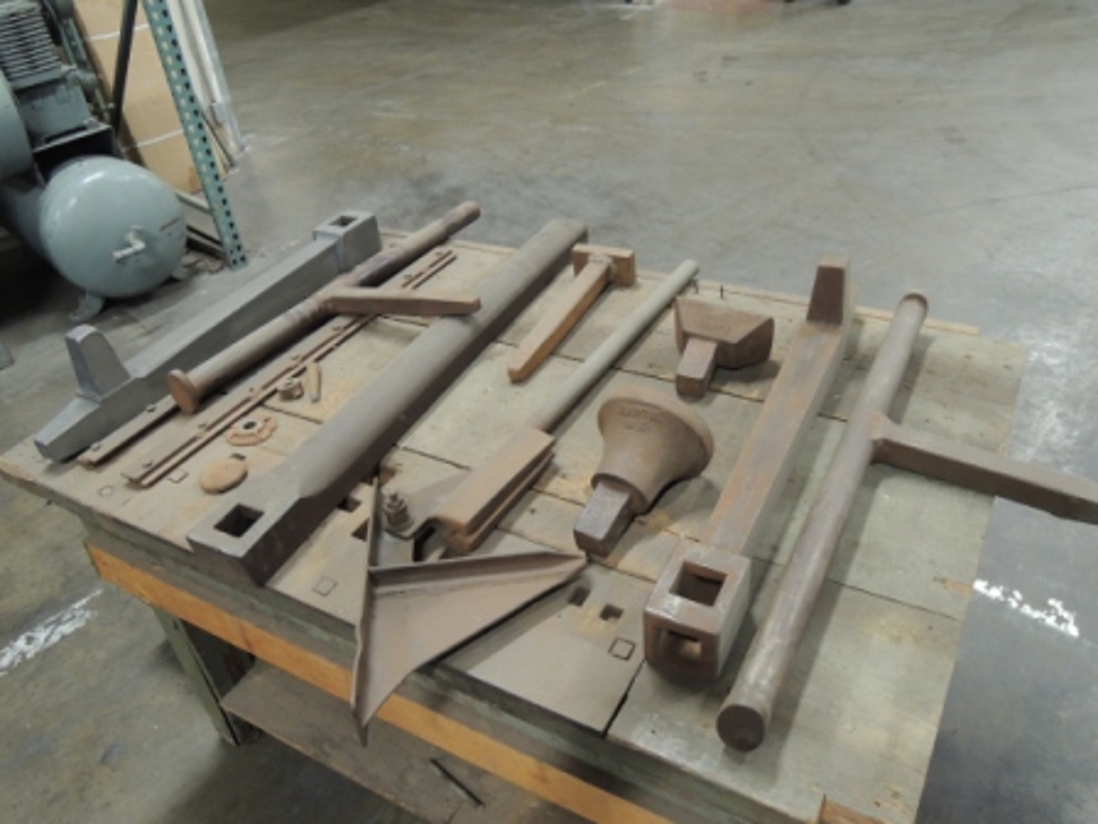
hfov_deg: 63.4
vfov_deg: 49.7
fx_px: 888
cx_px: 549
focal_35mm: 28
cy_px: 412
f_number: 2.8
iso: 400
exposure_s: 1/10
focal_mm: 5
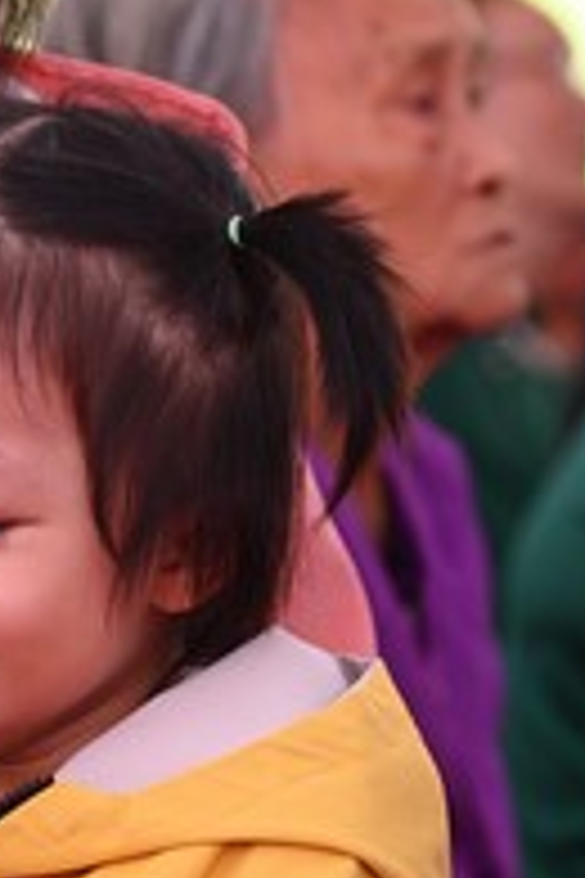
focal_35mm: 398
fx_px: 9700
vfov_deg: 5.2
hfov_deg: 3.5
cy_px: 513
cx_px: -34
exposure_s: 1/160
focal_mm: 120
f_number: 4.5
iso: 640
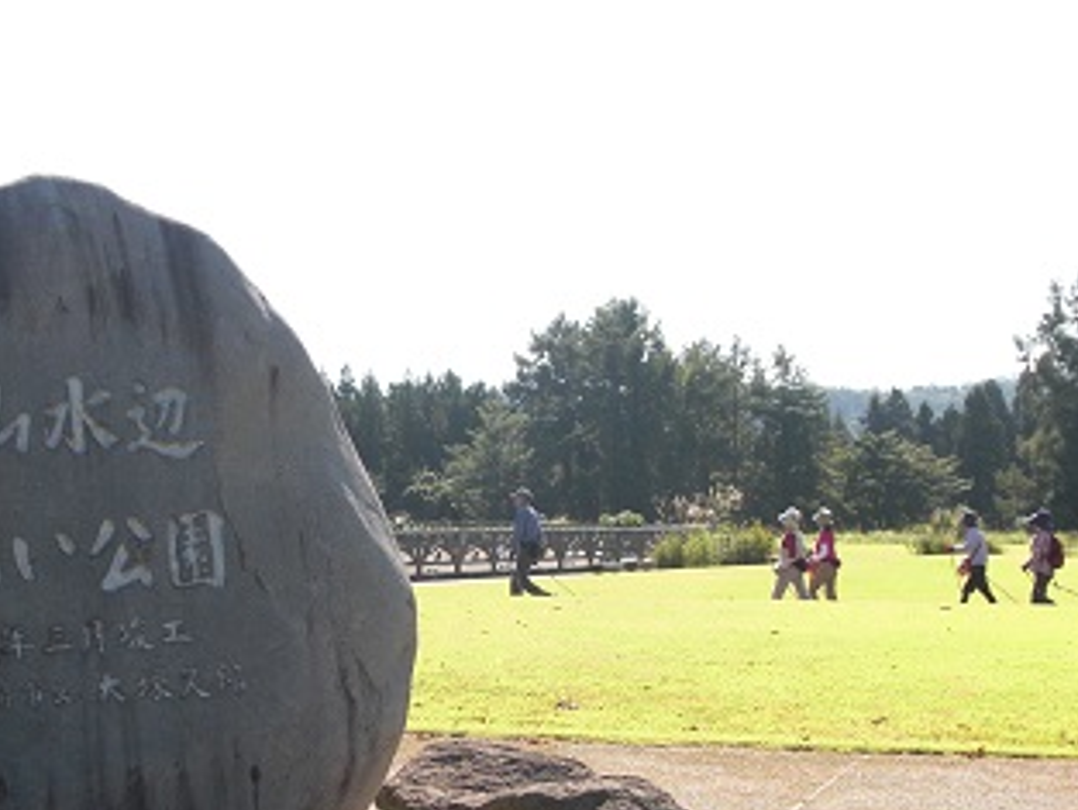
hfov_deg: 29.3
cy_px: 579
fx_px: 2056
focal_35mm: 66
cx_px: 434
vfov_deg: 22.1
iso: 50
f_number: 3.1
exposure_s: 1/500
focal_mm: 7.6
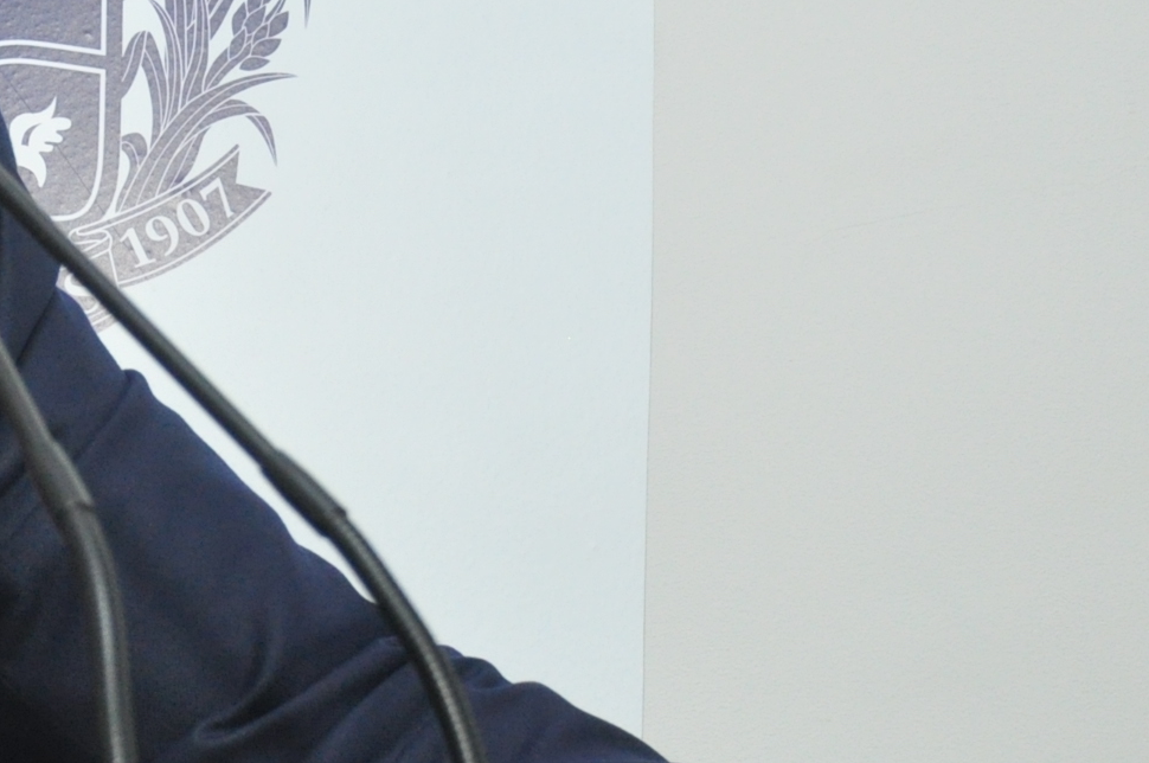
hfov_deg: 10.2
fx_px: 6343
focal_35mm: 199
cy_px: 173
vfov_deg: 6.9
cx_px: -128
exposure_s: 1/60
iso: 800
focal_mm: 40
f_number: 5.6
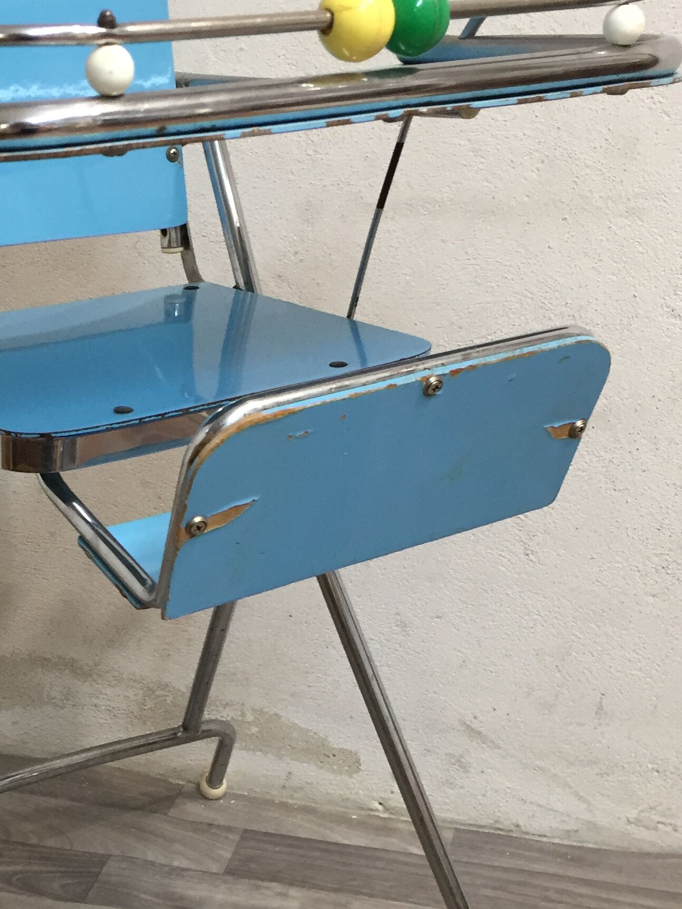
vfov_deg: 34.6
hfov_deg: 26.3
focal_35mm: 55
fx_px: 1445
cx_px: 190
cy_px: 603
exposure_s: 1/33
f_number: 2.2
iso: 125
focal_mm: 4.15
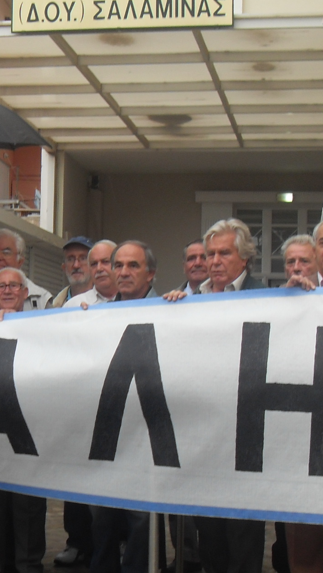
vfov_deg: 26.7
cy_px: 370
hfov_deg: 15.3
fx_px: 1202
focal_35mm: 79
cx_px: 153
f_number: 2.8
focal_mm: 6.3
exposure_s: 1/125
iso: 80
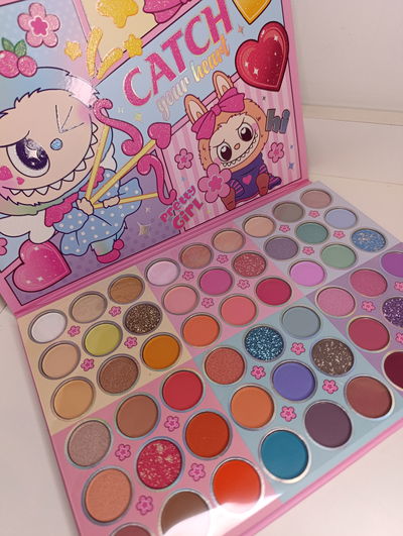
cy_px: 268
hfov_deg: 59.0
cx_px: 202
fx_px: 356
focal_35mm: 23
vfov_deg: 73.8
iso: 250
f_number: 1.6
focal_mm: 6.14
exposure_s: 1/100
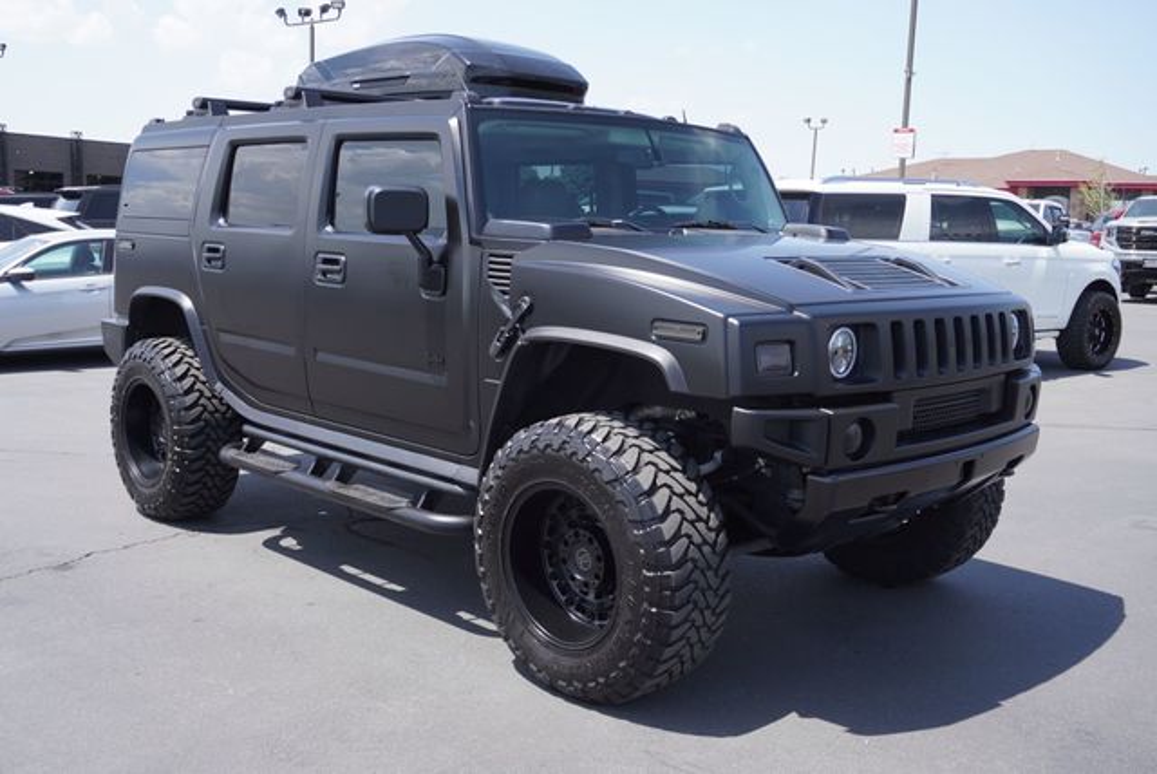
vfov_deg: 36.9
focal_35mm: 36
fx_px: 1158
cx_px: 578
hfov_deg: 53.1
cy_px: 387
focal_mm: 24
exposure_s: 1/160
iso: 100
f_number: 7.1
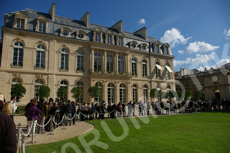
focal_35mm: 27
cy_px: 76
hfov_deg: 67.4
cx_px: 115
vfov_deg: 47.9
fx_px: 172
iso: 200
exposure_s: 1/750
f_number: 8
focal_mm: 18
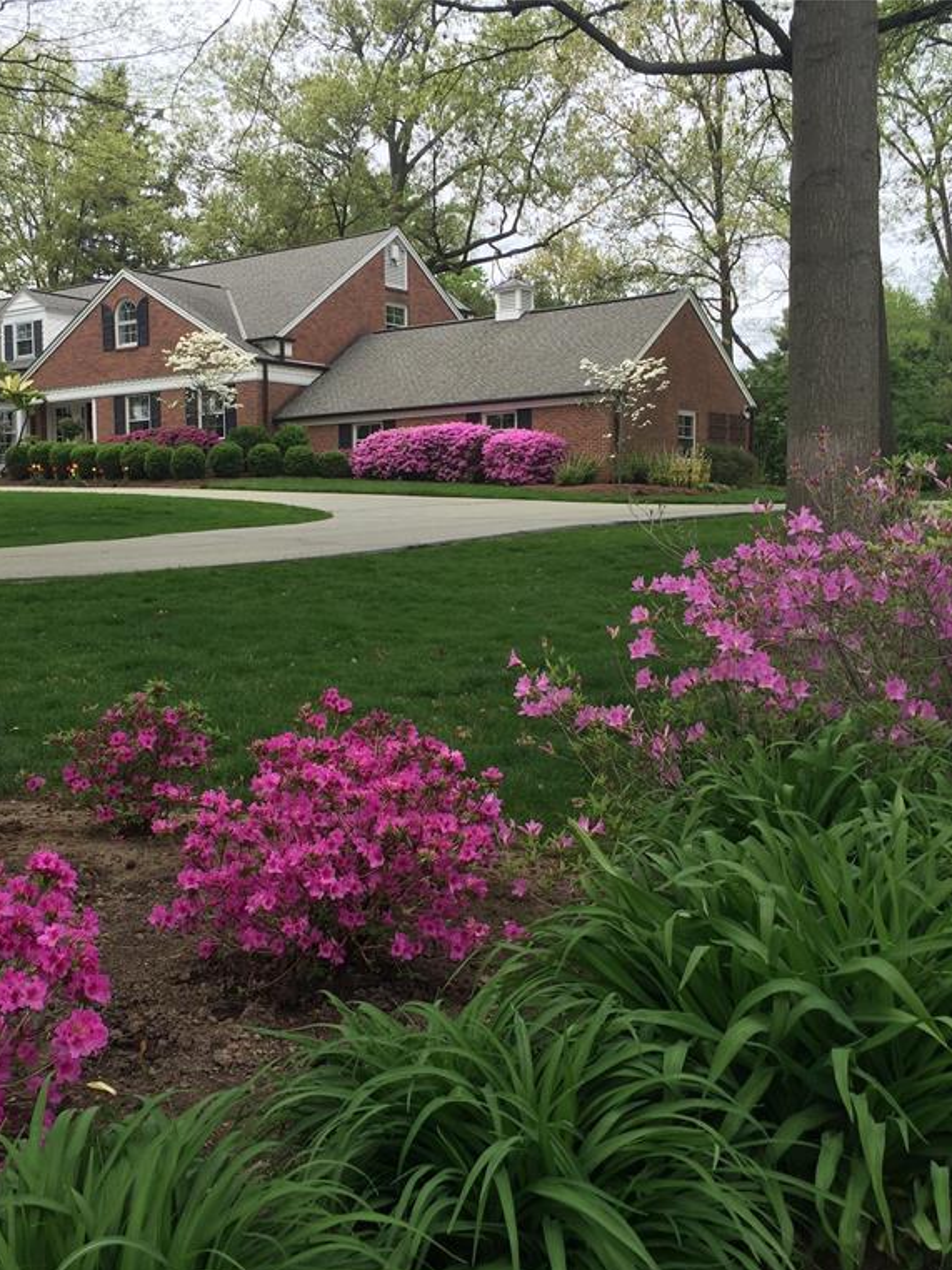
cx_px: 392
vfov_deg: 47.9
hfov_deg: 36.7
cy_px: 639
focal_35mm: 39
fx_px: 1430
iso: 32
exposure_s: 1/434
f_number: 2.2
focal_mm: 4.15
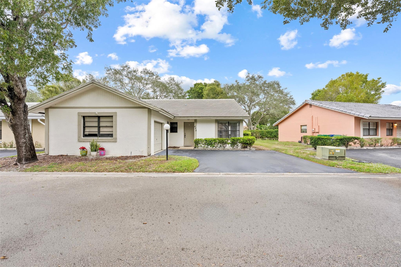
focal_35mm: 14
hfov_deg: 104.3
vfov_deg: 81.2
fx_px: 156
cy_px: 134
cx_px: 200
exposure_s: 1/60
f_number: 8
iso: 500
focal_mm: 14
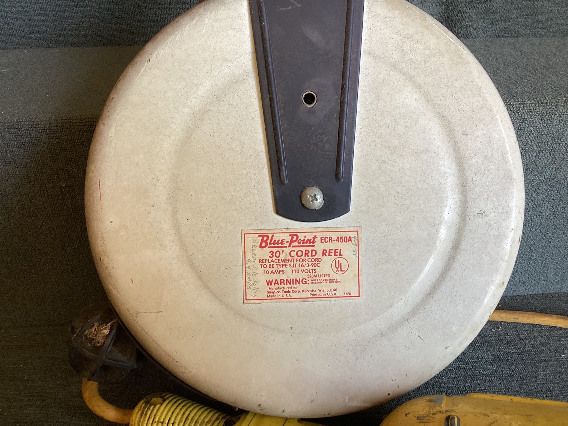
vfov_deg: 45.4
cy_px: 213
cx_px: 284
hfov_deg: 58.3
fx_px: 509
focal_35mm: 31
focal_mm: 3.3
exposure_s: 1/50
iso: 64
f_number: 2.4
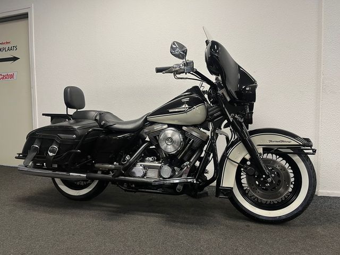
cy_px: 128
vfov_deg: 53.1
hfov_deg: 67.3
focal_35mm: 26
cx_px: 170
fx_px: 255
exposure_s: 1/50
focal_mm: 5.1
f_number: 1.6
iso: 80
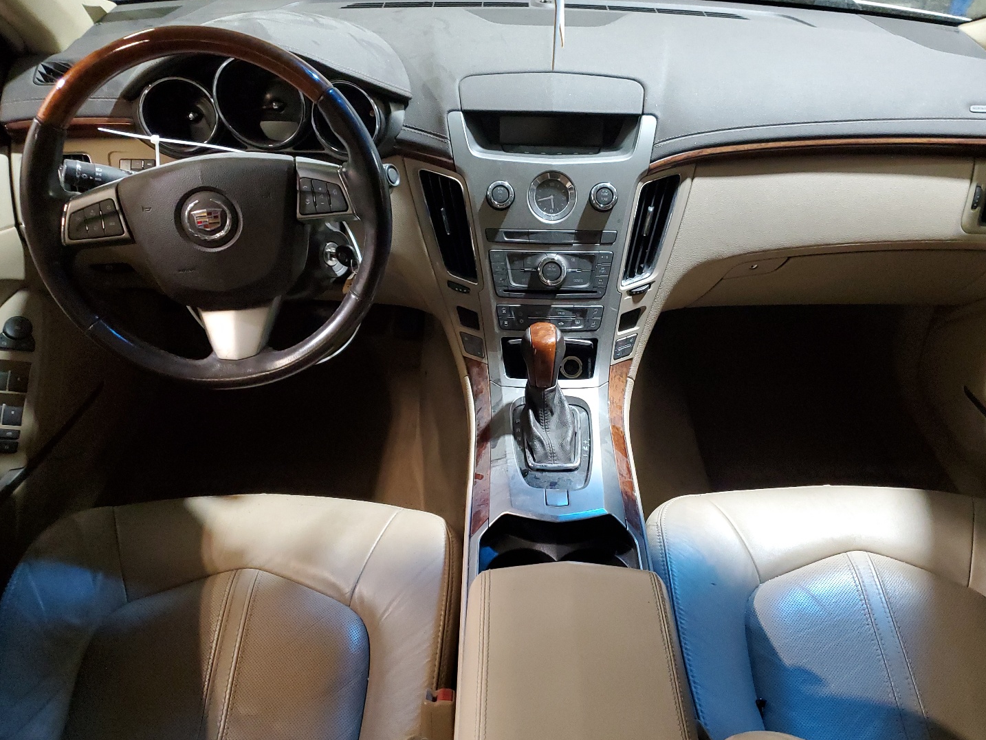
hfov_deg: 61.5
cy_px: 395
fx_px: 826
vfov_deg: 48.2
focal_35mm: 29
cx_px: 539
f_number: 1.5
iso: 406
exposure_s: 1/60.2
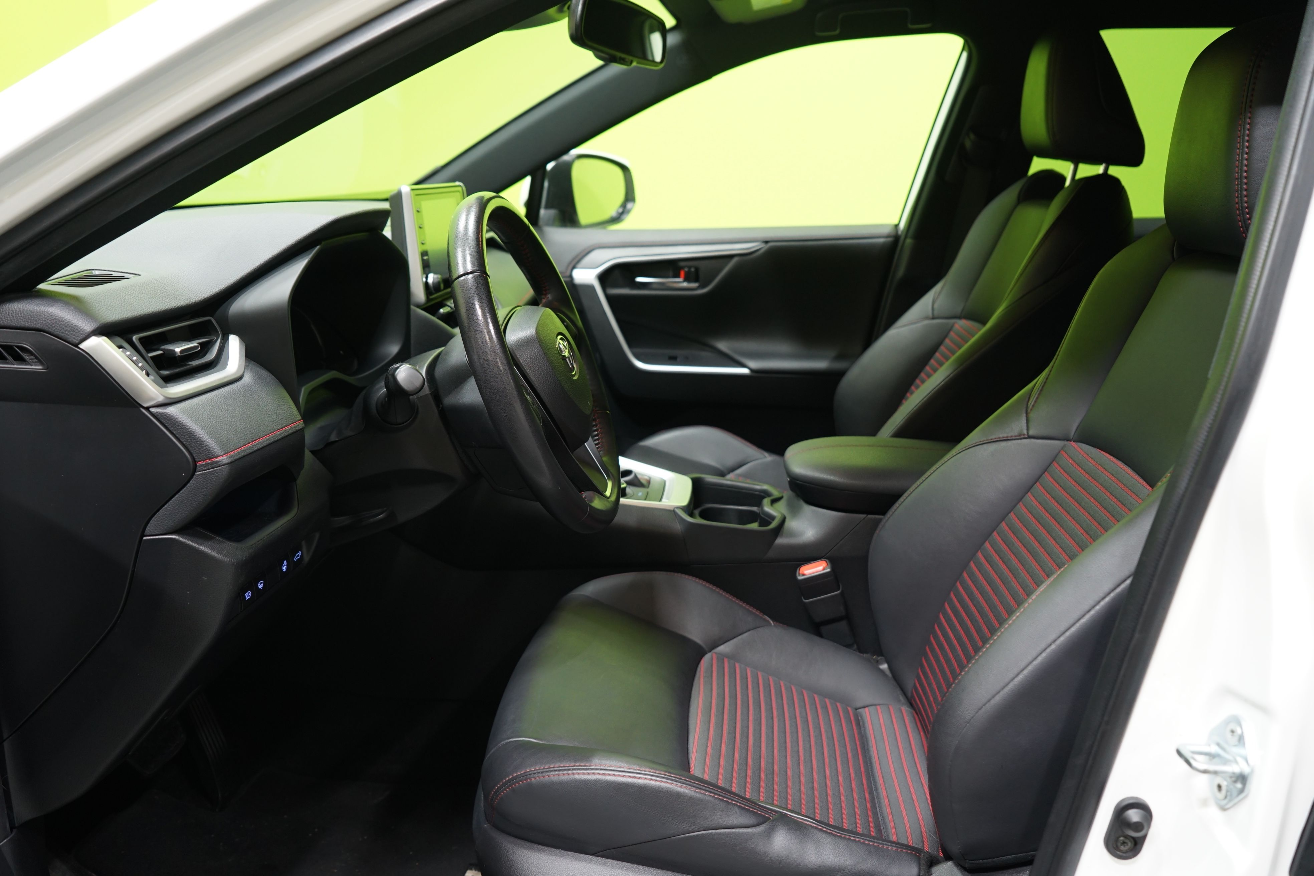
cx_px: 657
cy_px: 438
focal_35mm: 29
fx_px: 1058
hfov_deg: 63.7
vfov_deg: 45.0
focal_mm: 29
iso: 800
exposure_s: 1/20
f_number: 4.5
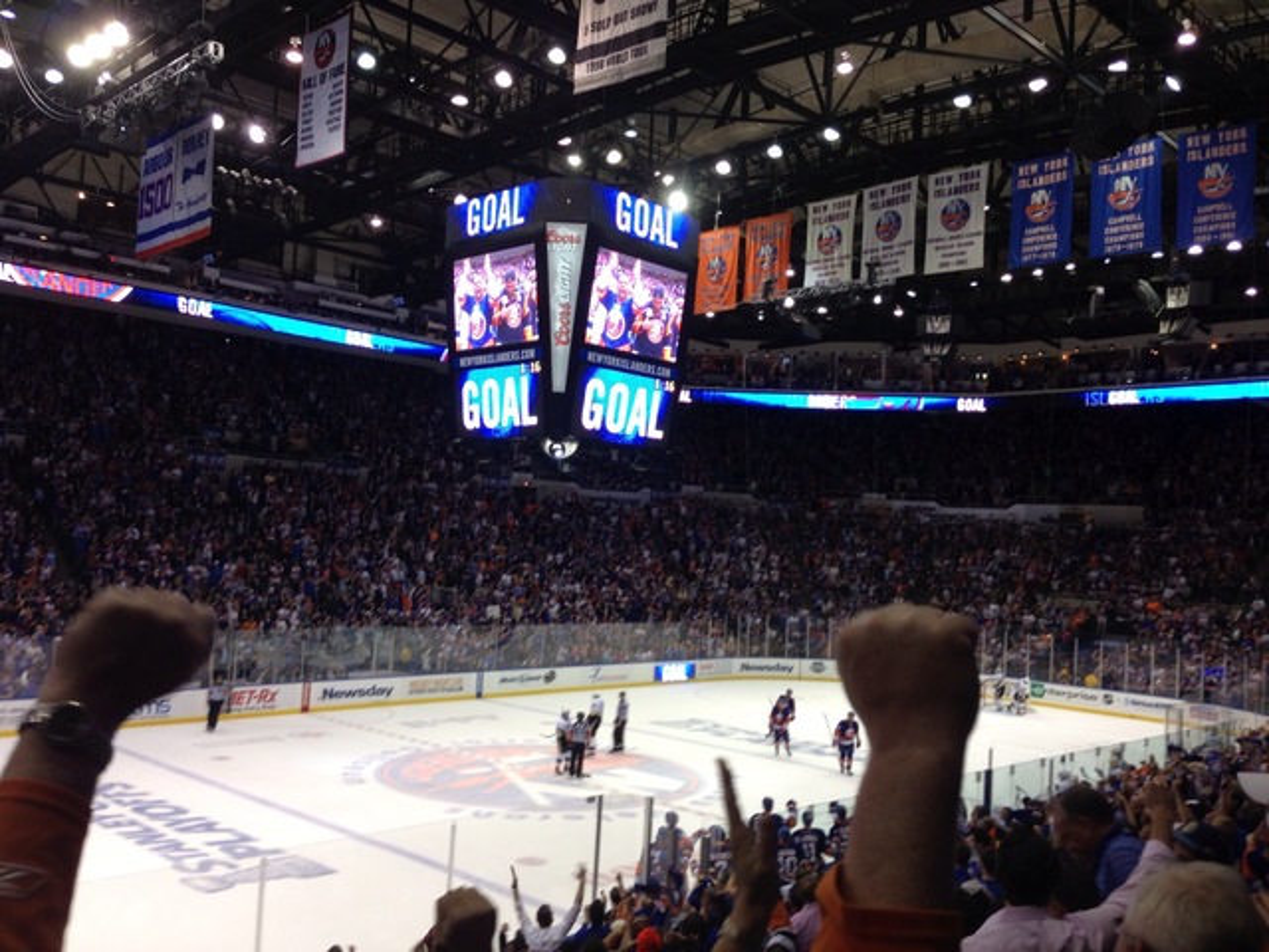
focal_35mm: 33
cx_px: 634
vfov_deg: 42.9
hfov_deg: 55.4
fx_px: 1210
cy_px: 476
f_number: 2.4
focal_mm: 4.13
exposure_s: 1/60
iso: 64
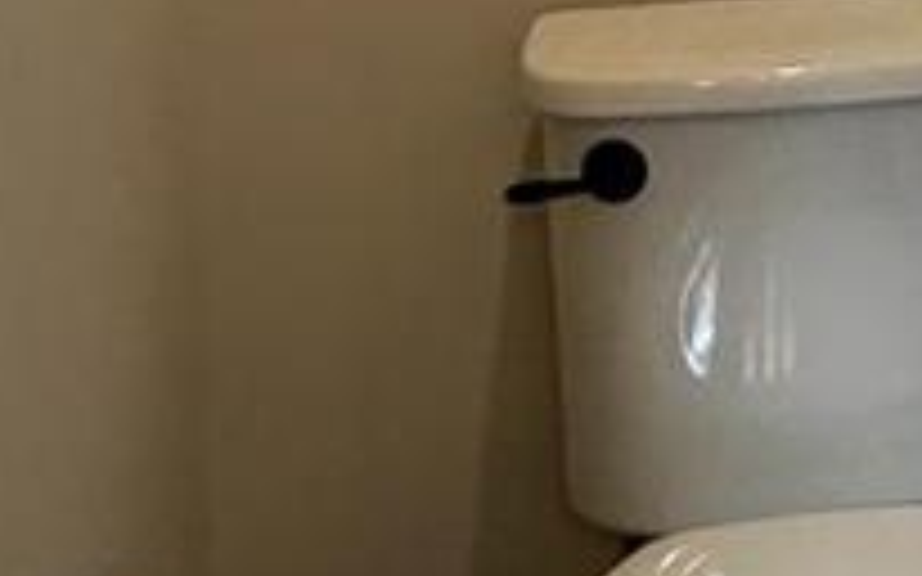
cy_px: -531
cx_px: 1192
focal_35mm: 111
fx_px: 2788
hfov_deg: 17.6
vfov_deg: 10.9
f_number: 2.2
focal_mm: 2.22
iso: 200
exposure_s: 1/120
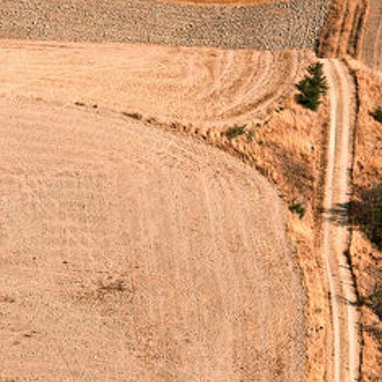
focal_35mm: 568
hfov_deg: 3.1
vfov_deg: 3.1
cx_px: 241
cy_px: 416
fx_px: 7093
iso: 100
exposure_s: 1/100
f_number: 16
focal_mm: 175
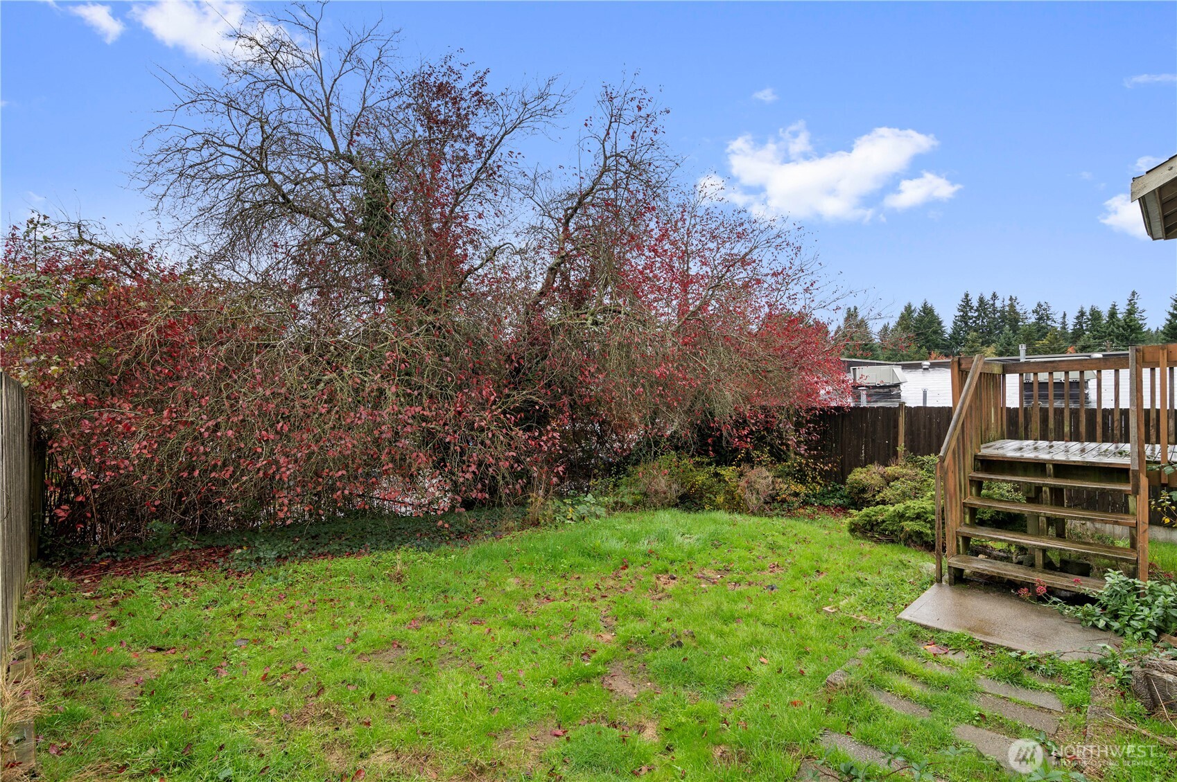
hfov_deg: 96.8
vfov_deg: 73.6
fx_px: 523
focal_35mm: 16
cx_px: 588
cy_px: 391
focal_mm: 16
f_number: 8
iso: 200
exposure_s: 1/13
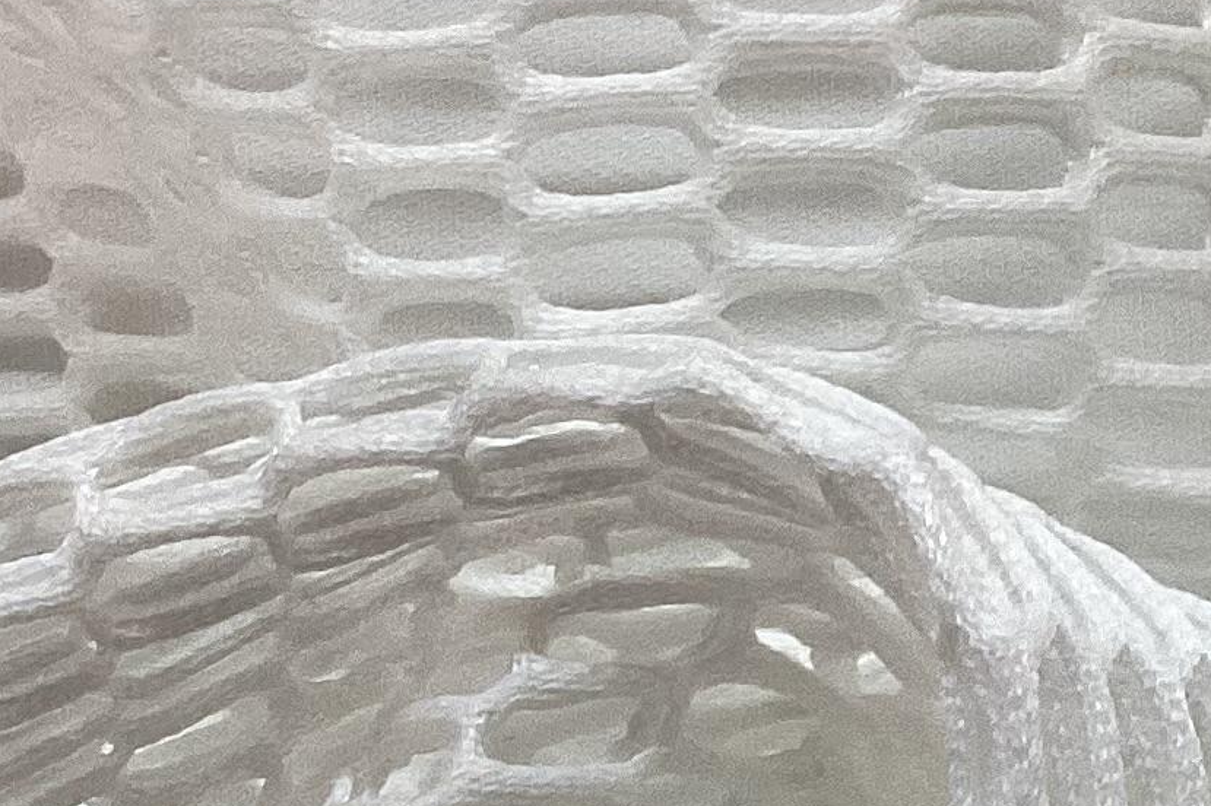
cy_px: 1070
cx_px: 1366
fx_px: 4270
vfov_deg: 10.5
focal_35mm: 127
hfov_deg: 15.7
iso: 100
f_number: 2.4
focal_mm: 3.3
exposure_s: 1/120
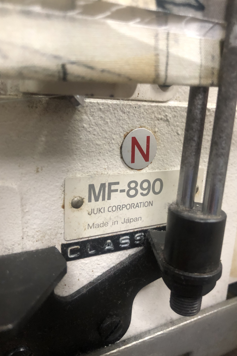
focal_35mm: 30
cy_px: 177
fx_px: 296
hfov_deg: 43.6
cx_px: 129
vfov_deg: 61.9
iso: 80
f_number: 1.8
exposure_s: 1/15
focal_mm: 3.99
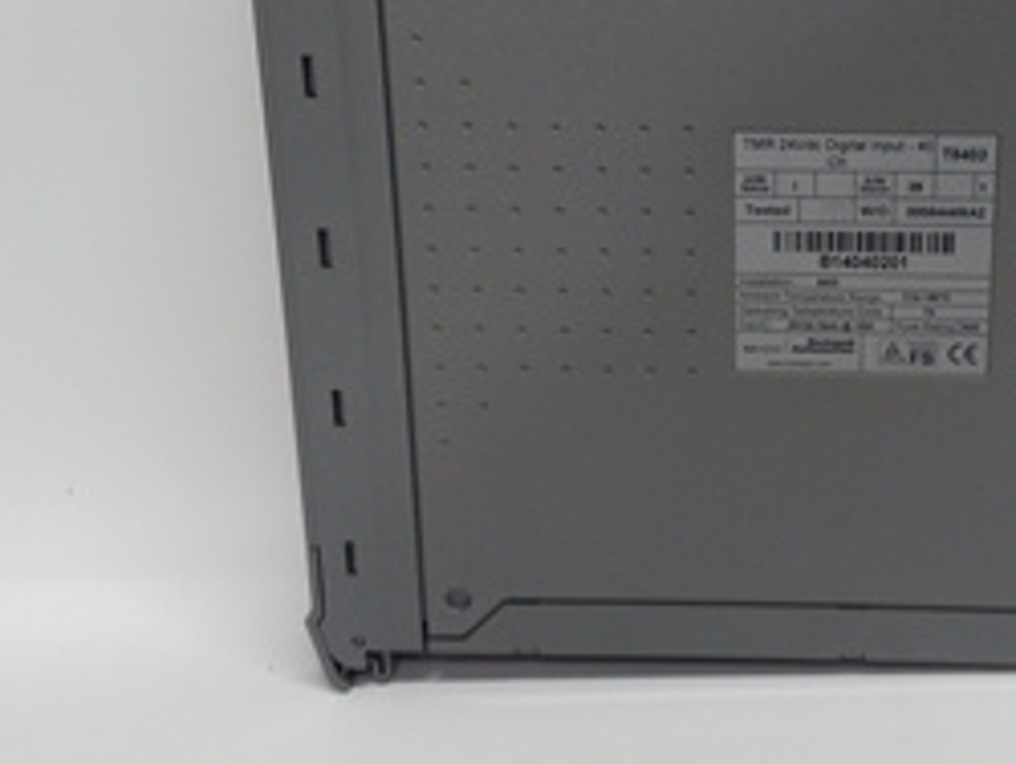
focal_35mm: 54
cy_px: 197
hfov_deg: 34.6
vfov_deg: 26.7
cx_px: 788
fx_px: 1586
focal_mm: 3.79
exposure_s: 1/33
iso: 148
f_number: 2
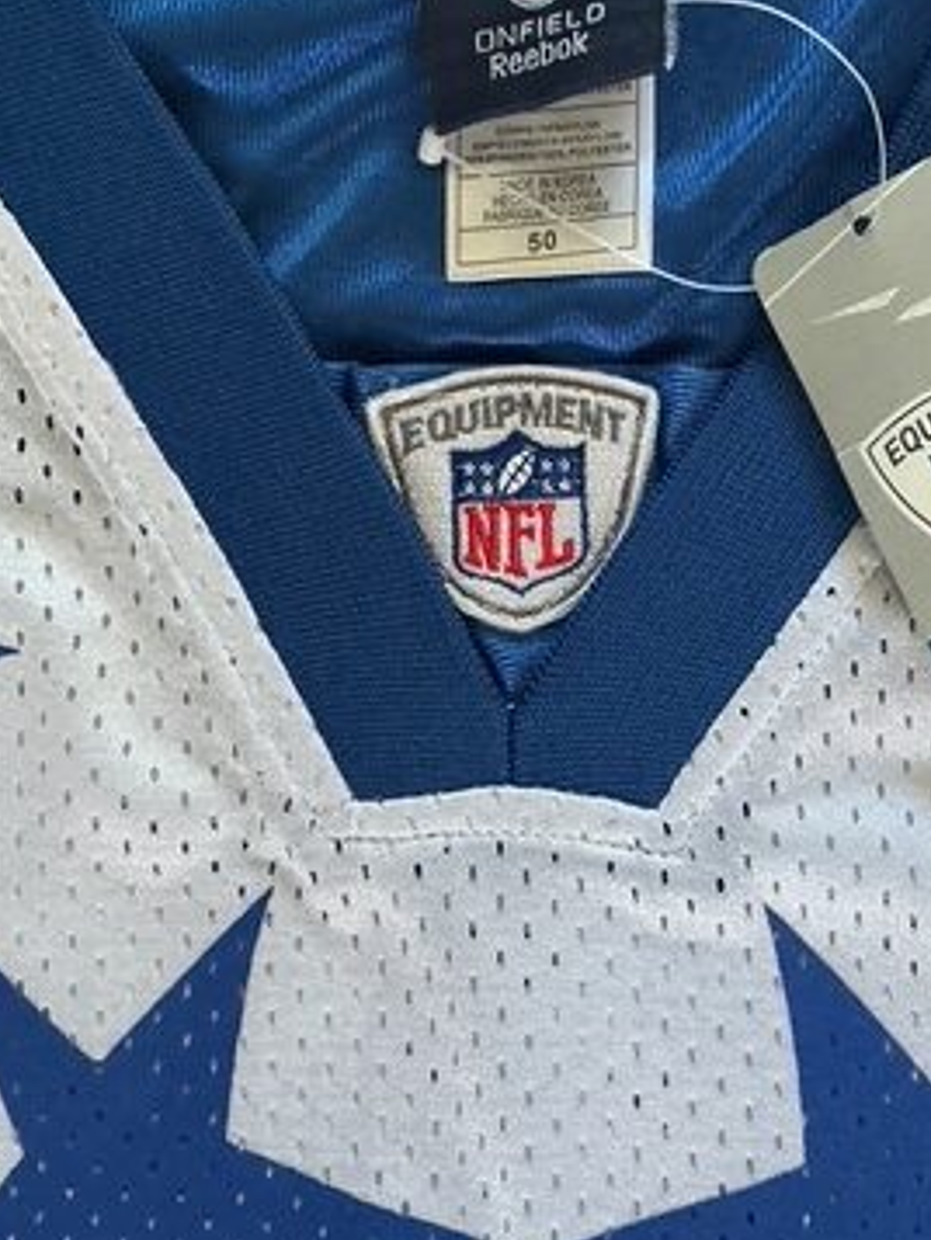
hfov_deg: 27.7
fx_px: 1864
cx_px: 691
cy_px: 483
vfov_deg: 36.6
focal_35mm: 52
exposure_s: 1/60
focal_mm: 3
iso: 250
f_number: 1.8
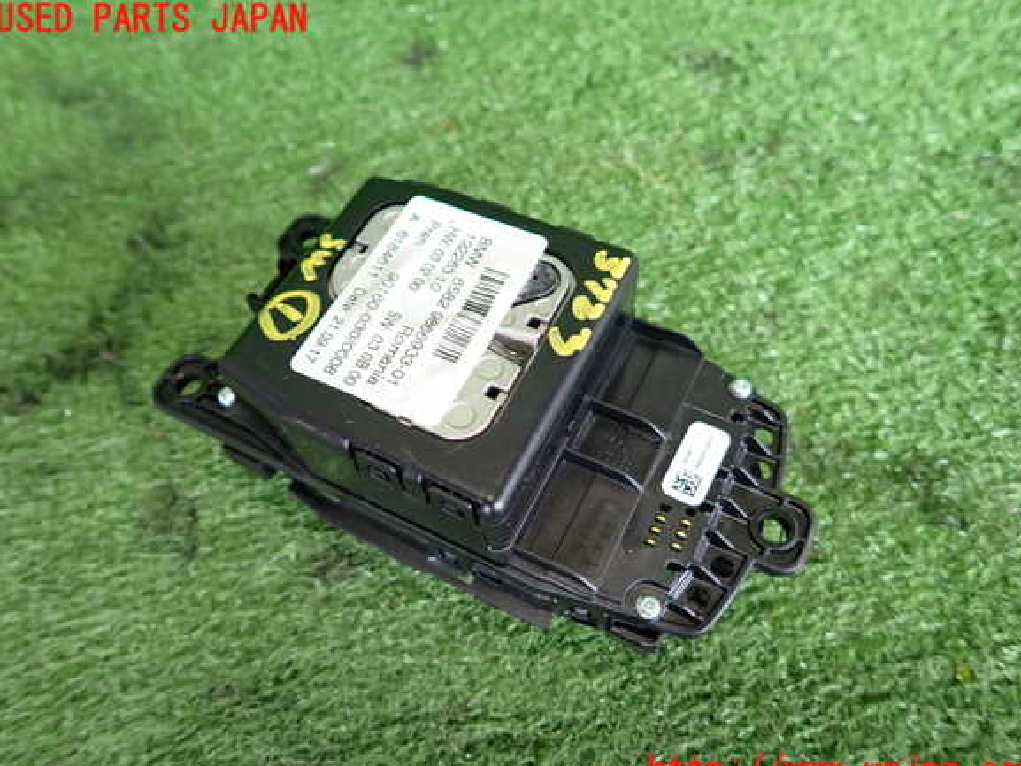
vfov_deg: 53.1
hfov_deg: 67.3
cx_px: 517
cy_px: 396
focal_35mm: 26
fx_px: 767
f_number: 2
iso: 320
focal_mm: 4.5
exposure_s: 1/30
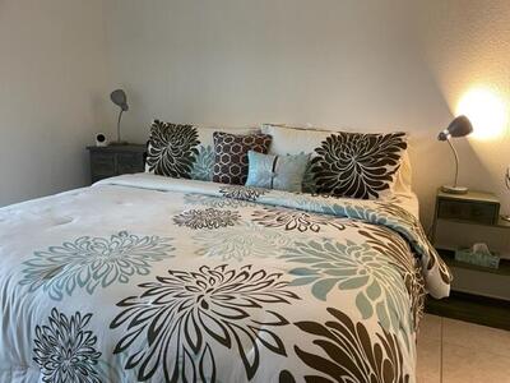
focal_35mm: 26
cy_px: 192
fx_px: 383
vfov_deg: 53.1
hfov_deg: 67.3
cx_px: 255
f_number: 1.6
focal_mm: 4.2
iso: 400
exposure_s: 1/60
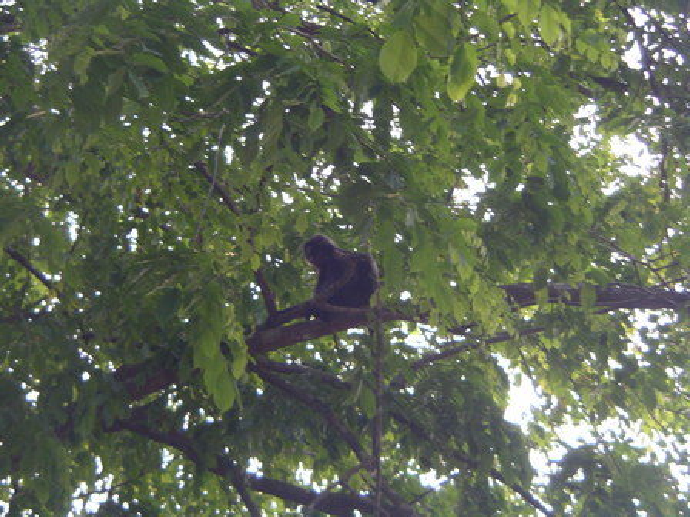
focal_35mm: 104
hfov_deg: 18.9
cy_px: 258
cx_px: 345
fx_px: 2073
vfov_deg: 14.2
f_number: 3.9
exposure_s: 1/125
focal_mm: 16
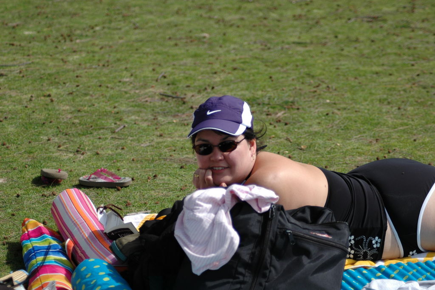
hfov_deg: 16.1
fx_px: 1539
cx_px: 218
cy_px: 145
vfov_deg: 10.7
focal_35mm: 128
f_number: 4.2
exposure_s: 1/2000
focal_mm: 85
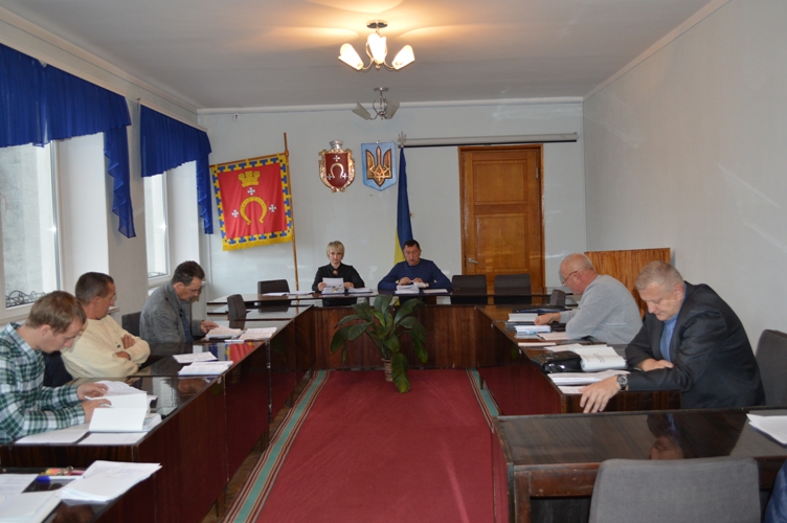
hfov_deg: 53.2
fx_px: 786
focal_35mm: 36
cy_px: 262
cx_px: 394
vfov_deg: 36.8
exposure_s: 1/60
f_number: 4
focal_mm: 24
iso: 500
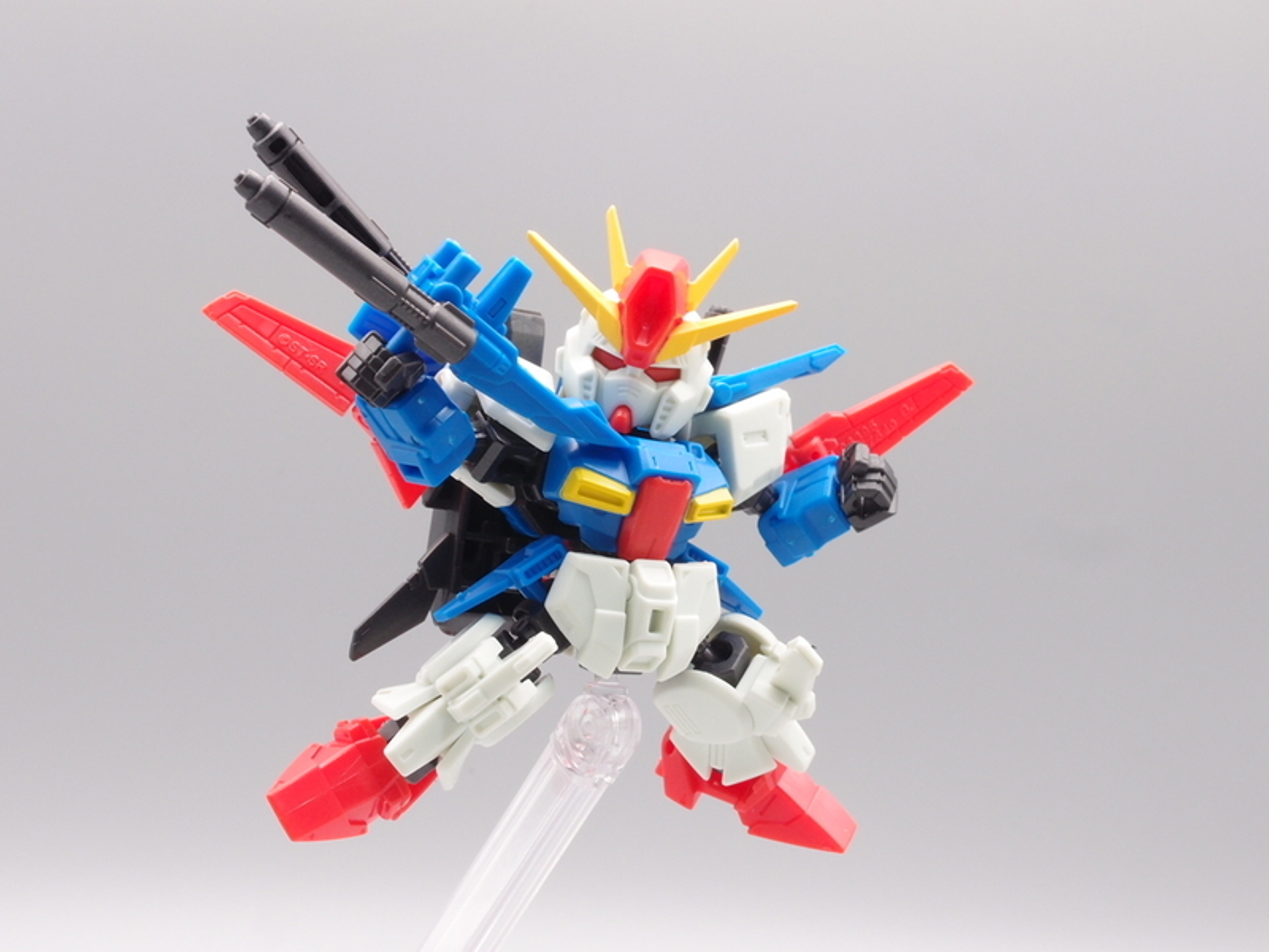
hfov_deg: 29.8
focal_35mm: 65
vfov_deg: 22.6
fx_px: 2383
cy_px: 476
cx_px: 634
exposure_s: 1/4
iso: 100
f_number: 8
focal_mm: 14.05
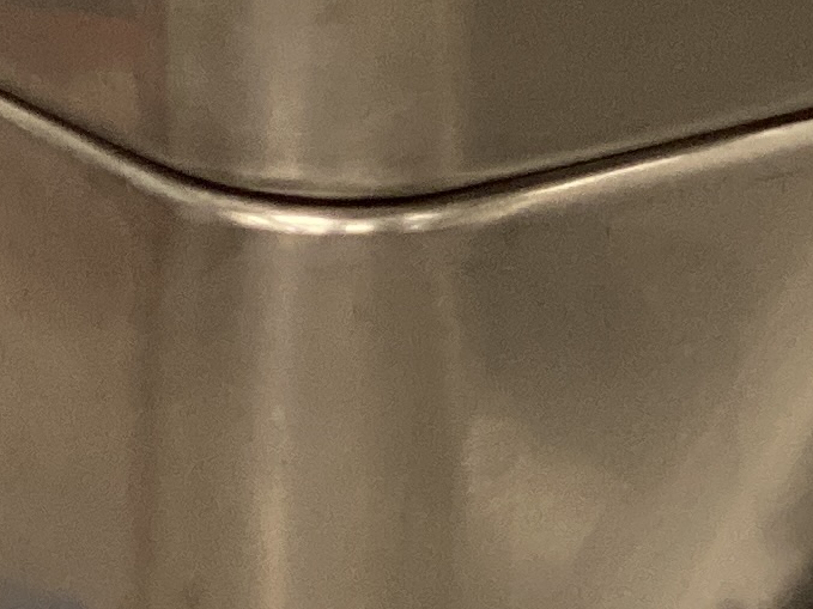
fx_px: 7256
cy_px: -828
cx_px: -602
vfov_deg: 4.7
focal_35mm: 309
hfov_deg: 6.3
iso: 160
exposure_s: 1/33
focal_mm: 6
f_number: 2
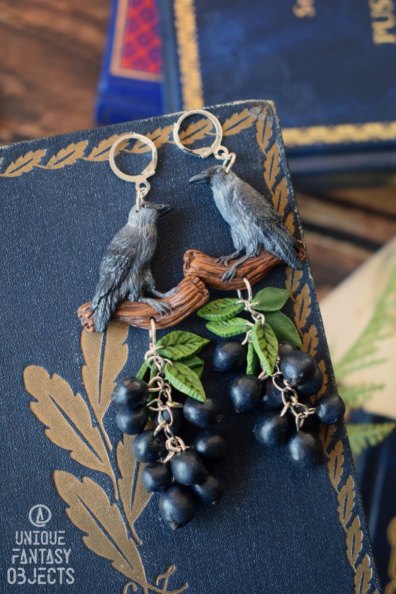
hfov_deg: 19.7
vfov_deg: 29.2
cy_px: 297
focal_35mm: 69
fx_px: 1138
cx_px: 198
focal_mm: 46
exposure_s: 1/60
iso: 800
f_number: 5.3
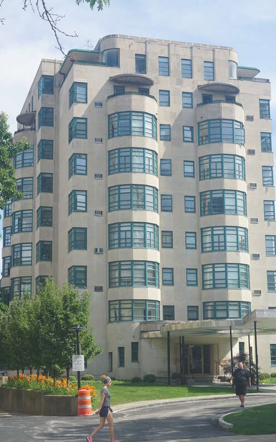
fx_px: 746
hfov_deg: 21.0
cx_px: 144
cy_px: 222
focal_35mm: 62
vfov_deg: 33.0
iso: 100
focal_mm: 40
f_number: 9
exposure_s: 1/125
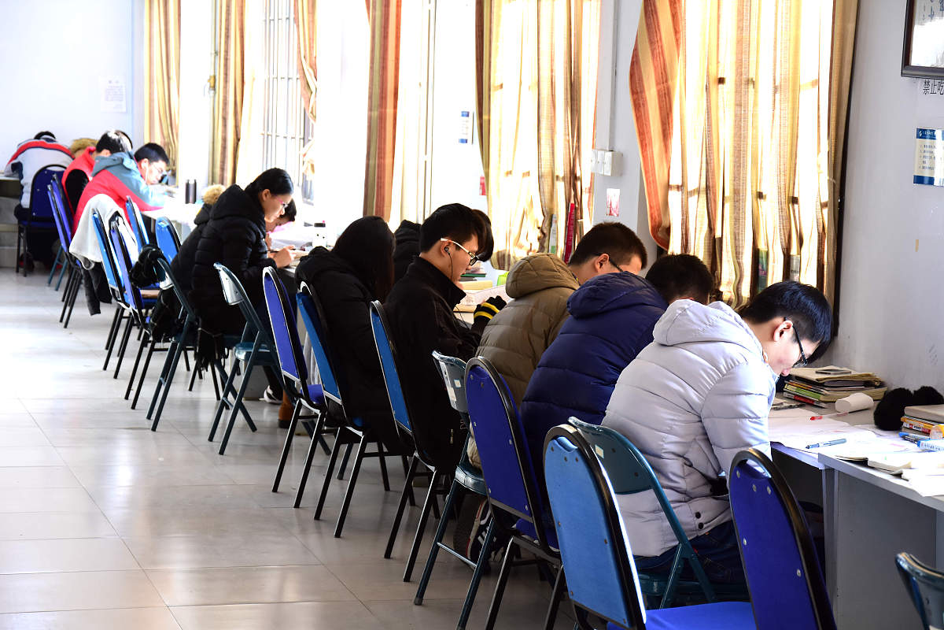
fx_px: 2596
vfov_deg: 13.8
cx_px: 472
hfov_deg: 20.6
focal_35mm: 99
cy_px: 315
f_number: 5.6
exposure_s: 1/80
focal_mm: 66
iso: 800
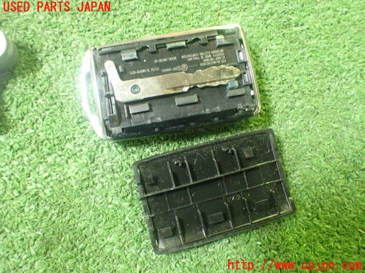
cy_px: 136
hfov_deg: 60.0
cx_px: 182
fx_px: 316
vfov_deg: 46.8
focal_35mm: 30
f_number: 2.3
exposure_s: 1/40
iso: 800
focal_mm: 5.4
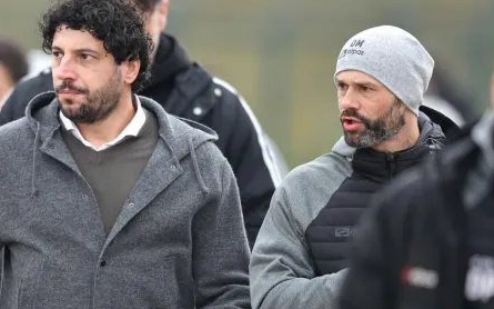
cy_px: 230
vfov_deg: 1.9
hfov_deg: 3.0
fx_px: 9369
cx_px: 158
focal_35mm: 696
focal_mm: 400
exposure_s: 1/640
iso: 500
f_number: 2.8
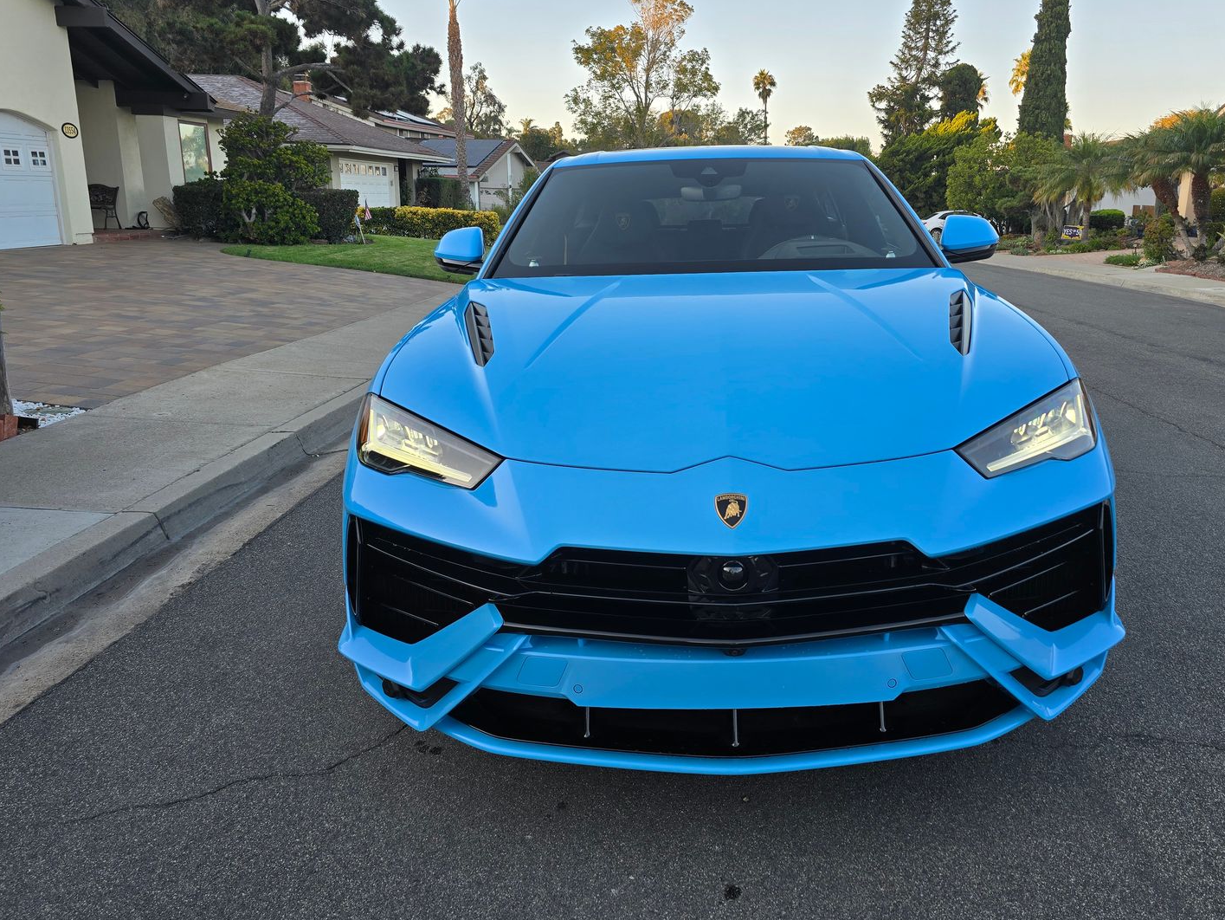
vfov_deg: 53.0
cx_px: 687
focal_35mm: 26
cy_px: 420
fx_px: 920
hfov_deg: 67.0
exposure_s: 1/204
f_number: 1.7
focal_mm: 6.3
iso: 16
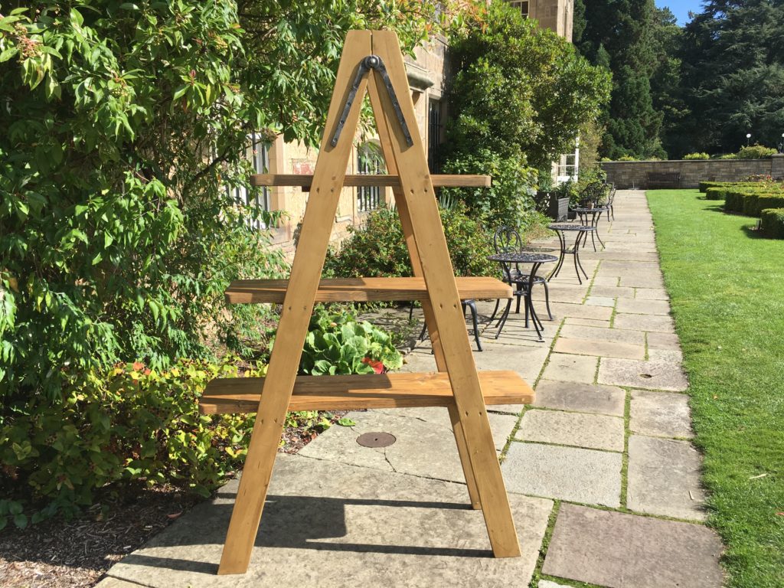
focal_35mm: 29
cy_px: 294
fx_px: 657
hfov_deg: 61.7
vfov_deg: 48.2
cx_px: 392
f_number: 2.2
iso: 25
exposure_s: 1/884
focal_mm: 4.15
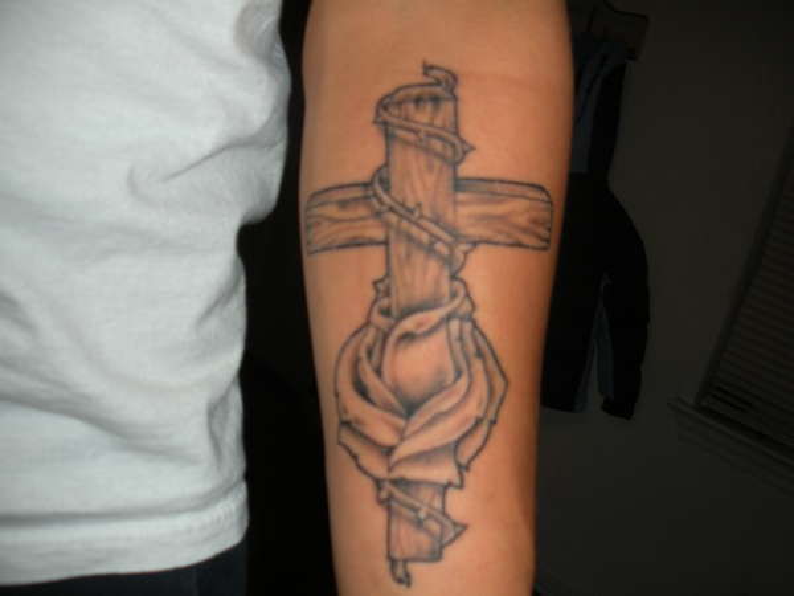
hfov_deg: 52.6
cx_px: 397
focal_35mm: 35
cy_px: 298
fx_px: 803
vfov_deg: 40.7
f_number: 3.5
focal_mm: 6.3
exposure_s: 1/60
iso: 100
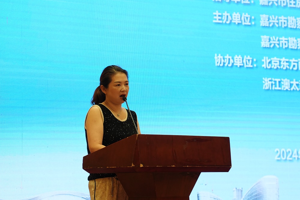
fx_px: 933
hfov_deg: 18.3
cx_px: 150
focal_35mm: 112
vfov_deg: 12.2
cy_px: 100
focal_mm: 75
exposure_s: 1/100
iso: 1000
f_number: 4
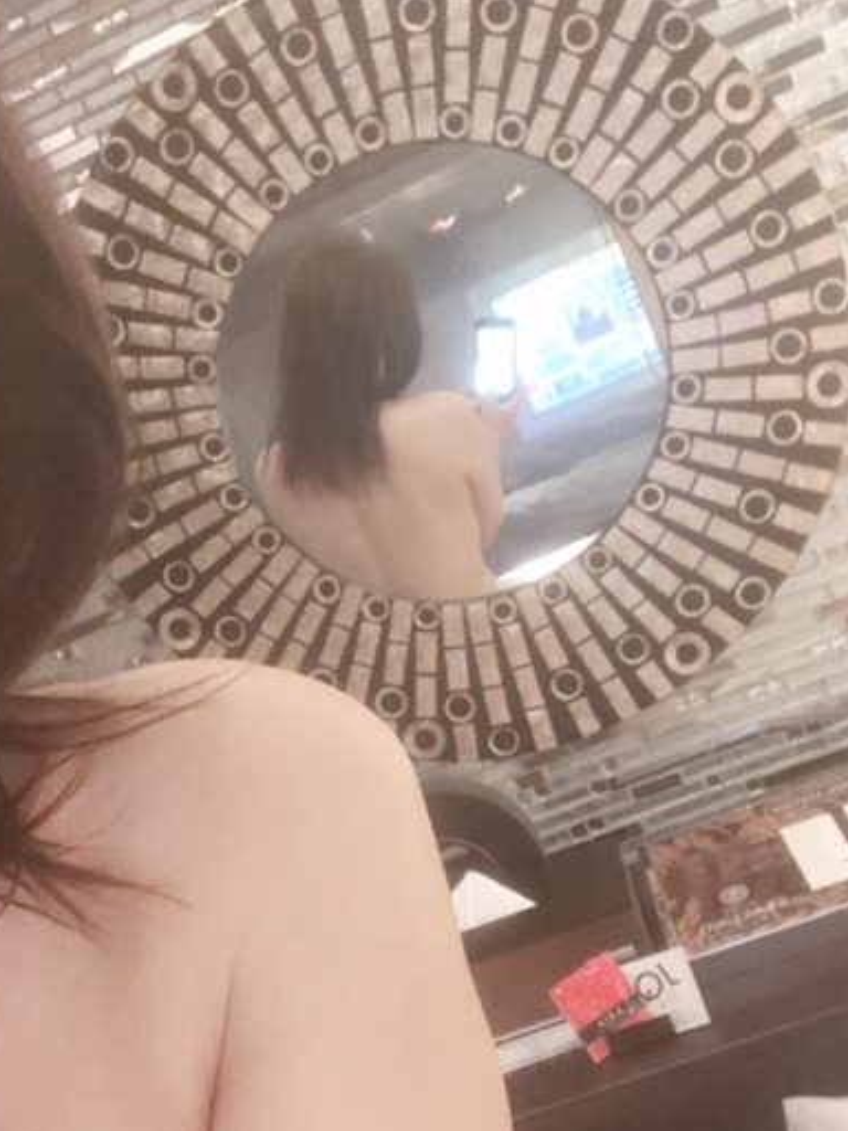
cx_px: 358
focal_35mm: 40
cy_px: 632
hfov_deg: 35.9
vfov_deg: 46.7
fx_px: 1307
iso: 1250
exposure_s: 1/33
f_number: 2.2
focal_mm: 2.87
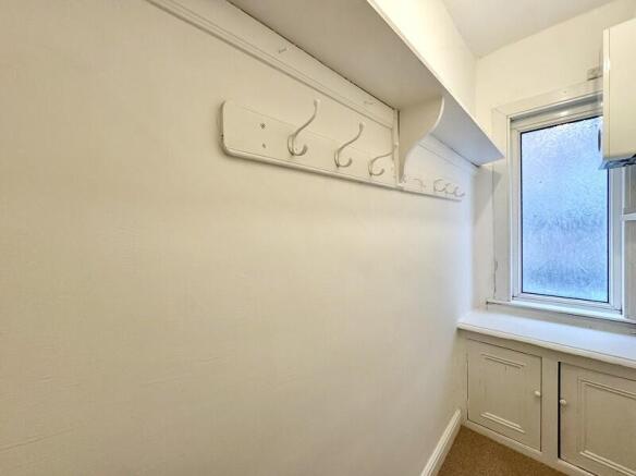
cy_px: 238
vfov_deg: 85.6
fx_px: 257
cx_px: 318
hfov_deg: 102.1
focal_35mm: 14
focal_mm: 2.22
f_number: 2.2
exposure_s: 1/100
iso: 160
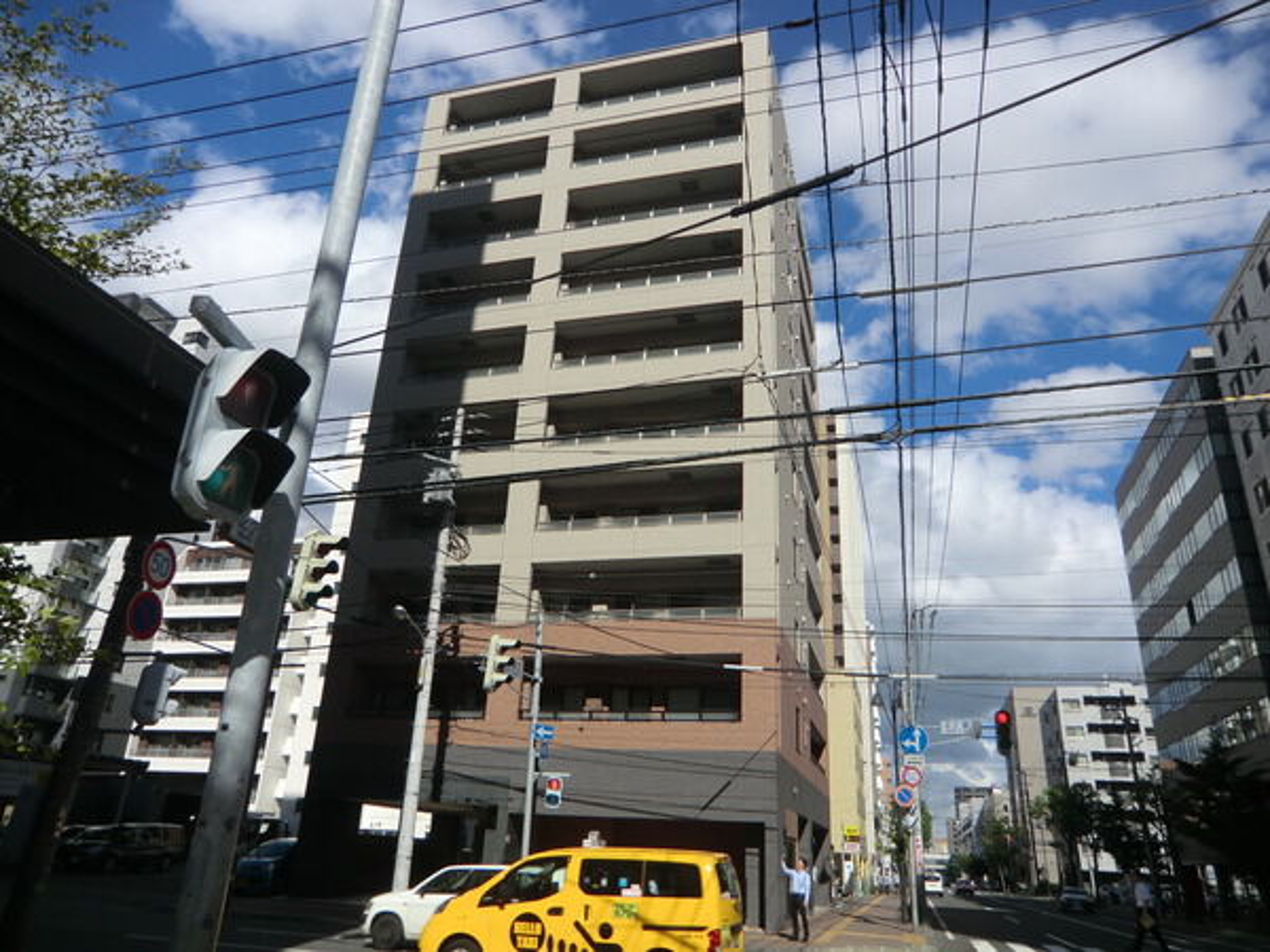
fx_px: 881
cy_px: 476
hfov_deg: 71.6
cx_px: 635
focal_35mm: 24
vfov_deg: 56.8
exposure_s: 1/250
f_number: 7.5
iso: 64
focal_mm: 4.3
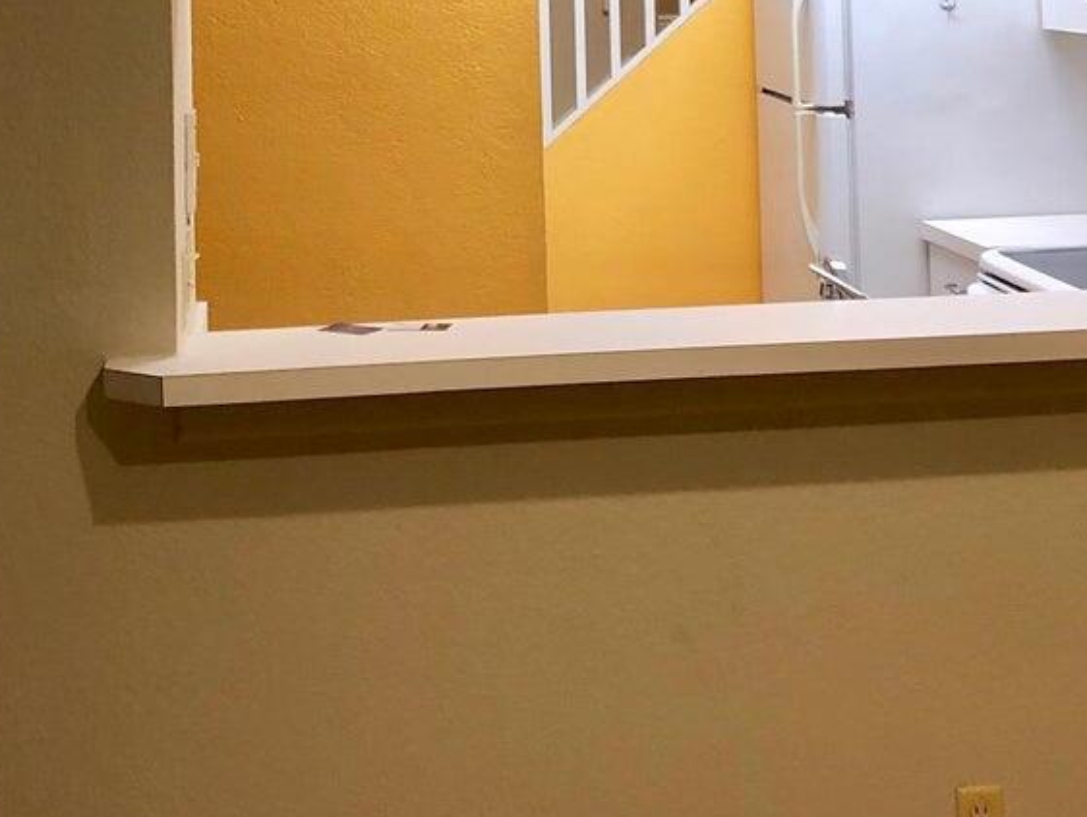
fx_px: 2136
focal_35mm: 68
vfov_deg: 20.5
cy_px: -97
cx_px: 548
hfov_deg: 28.5
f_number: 1.8
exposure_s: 1/15
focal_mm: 3.99
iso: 80
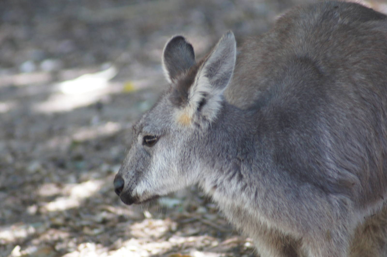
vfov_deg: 3.1
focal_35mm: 450
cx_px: 194
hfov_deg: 4.6
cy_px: 128
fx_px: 4835
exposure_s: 1/60
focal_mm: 300
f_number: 5.6
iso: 400
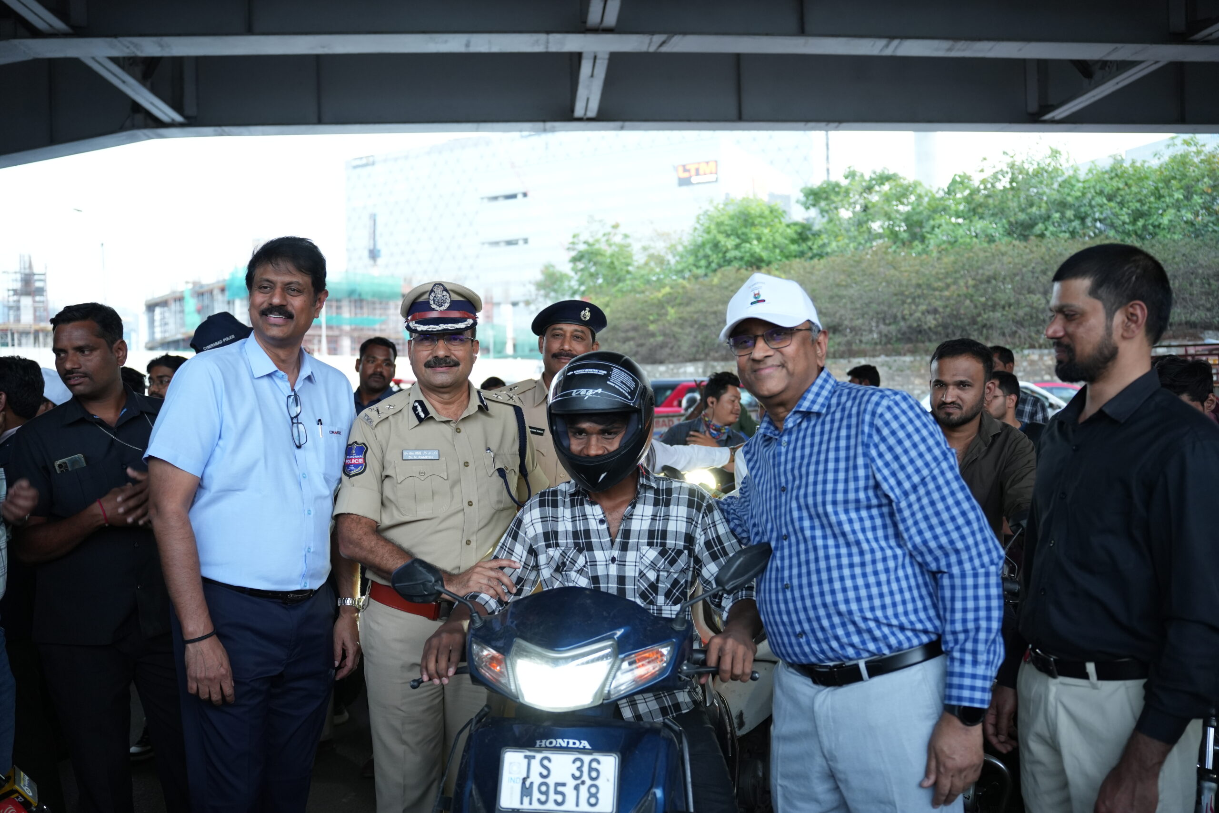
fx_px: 948
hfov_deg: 65.5
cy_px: 406
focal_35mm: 28
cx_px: 610
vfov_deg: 46.4
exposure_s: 1/100
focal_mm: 28
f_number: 2.8
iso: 1250
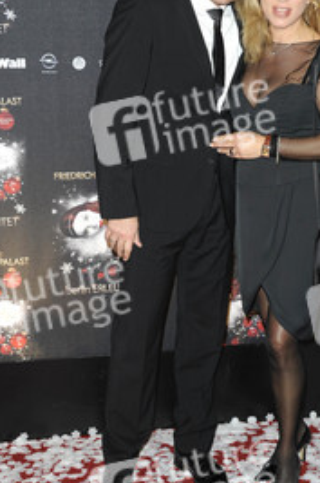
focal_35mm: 84
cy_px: 213
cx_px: 235
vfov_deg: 24.2
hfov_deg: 16.1
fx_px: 1124
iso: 500
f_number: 8
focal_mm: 56
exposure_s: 1/250
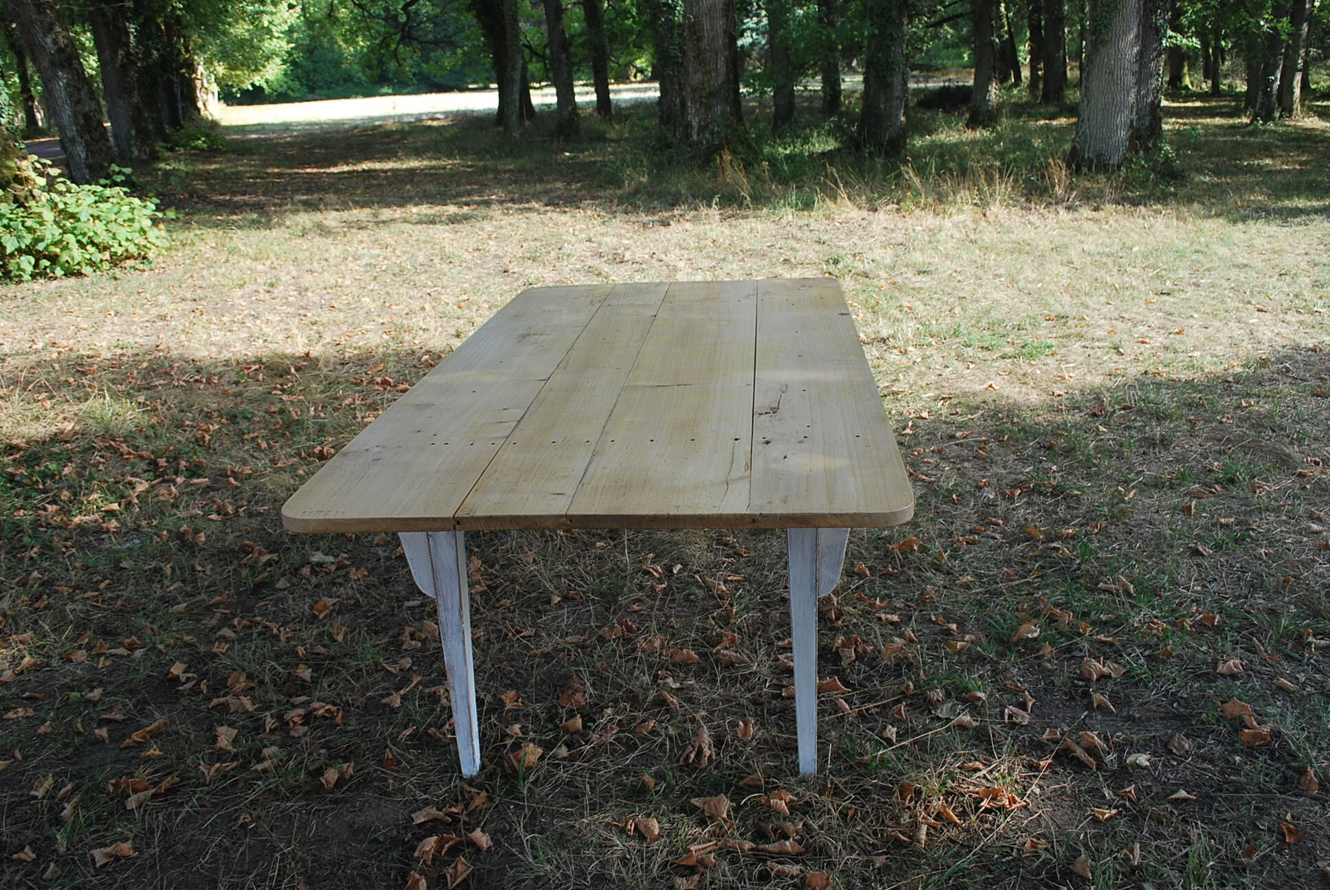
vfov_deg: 43.7
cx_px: 665
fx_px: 1110
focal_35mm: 30
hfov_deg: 61.9
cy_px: 445
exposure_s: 1/125
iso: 200
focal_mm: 20
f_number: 5.6
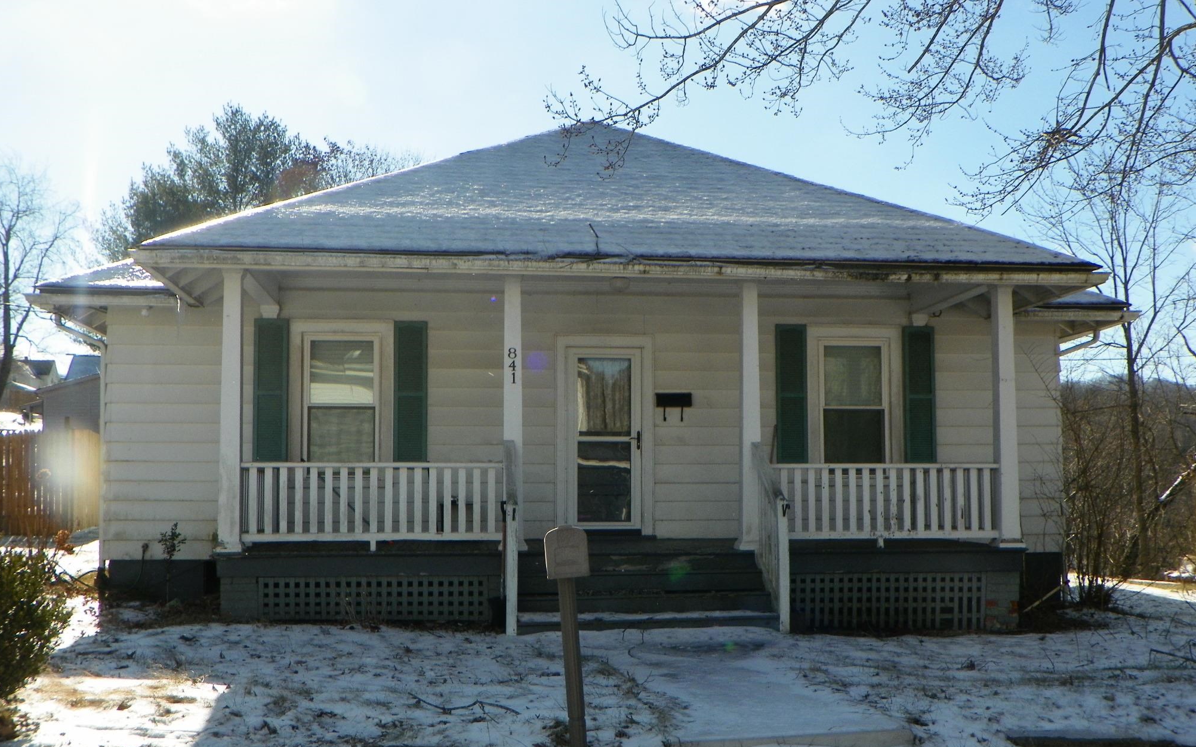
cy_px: 448
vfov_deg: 32.7
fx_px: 1271
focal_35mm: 39
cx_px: 604
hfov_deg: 50.4
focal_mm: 6.4
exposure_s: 1/400
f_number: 5.6
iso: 64
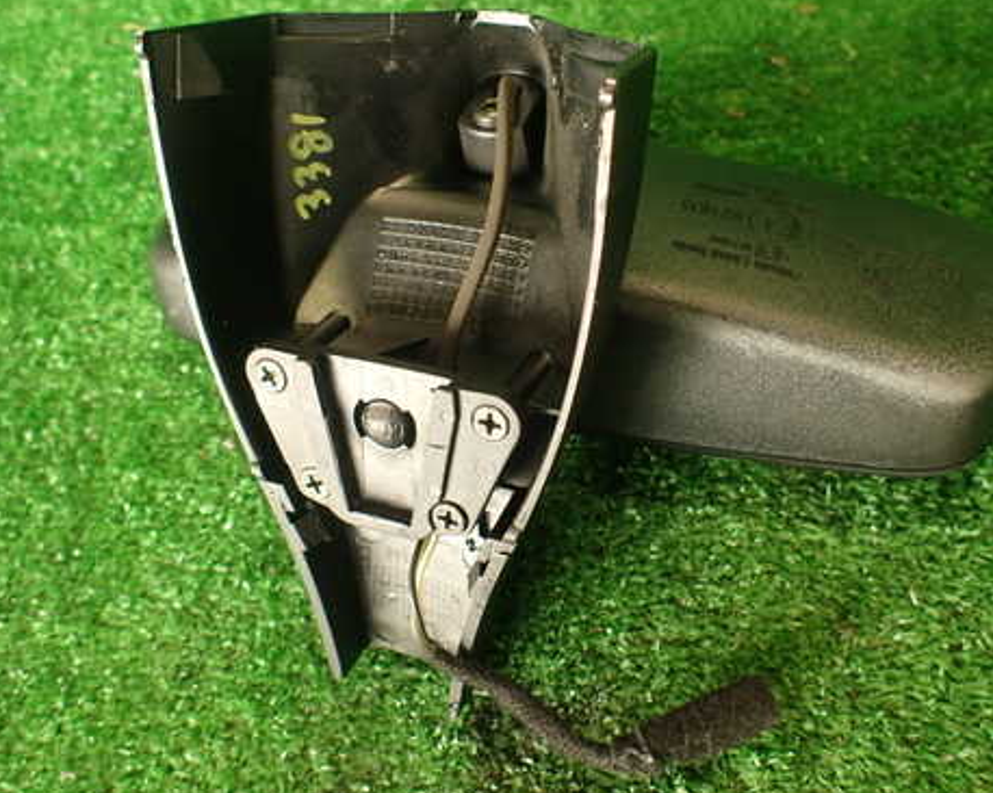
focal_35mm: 32
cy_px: 375
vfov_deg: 45.7
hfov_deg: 55.6
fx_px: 940
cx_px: 538
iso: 200
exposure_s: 1/50
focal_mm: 4.5
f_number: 2
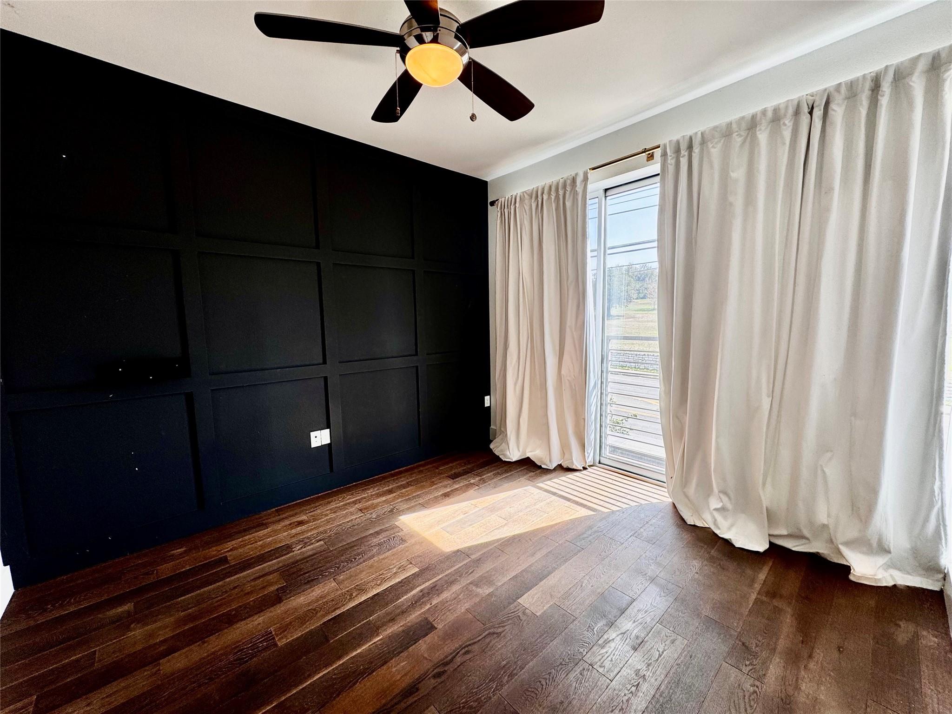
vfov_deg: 85.7
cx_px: 476
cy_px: 357
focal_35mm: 14
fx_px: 385
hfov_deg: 102.1
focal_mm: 2.22
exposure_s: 1/163
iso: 40
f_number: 2.2
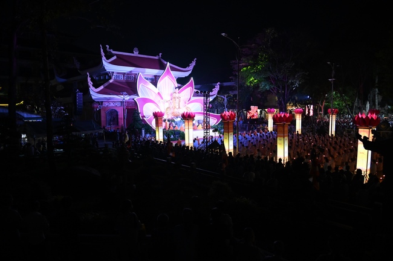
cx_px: 196
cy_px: 130
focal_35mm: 24
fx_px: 262
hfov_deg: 73.8
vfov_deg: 53.0
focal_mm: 24
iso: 4000
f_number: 4
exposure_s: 1/100
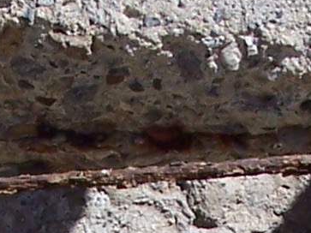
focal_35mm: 511
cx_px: 37
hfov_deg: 3.9
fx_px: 4589
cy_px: 651
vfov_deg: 2.9
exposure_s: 1/750
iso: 100
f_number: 4.8
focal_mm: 13.3
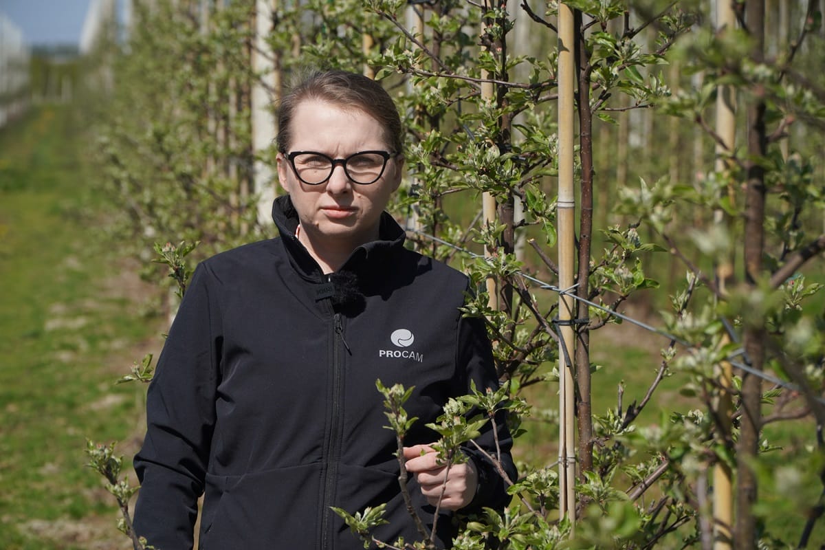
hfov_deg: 17.5
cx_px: 412
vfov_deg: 11.7
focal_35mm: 117
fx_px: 2681
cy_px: 275
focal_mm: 78
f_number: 5
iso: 100
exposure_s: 1/1000
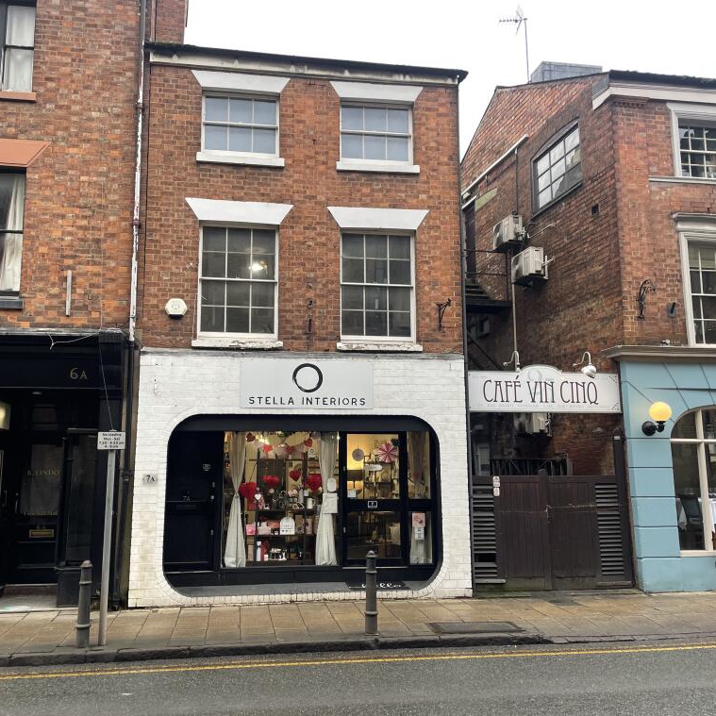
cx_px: 336
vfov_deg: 52.5
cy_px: 361
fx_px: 725
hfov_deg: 52.5
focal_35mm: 31
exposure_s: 1/121
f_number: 1.6
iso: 50
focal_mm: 4.2
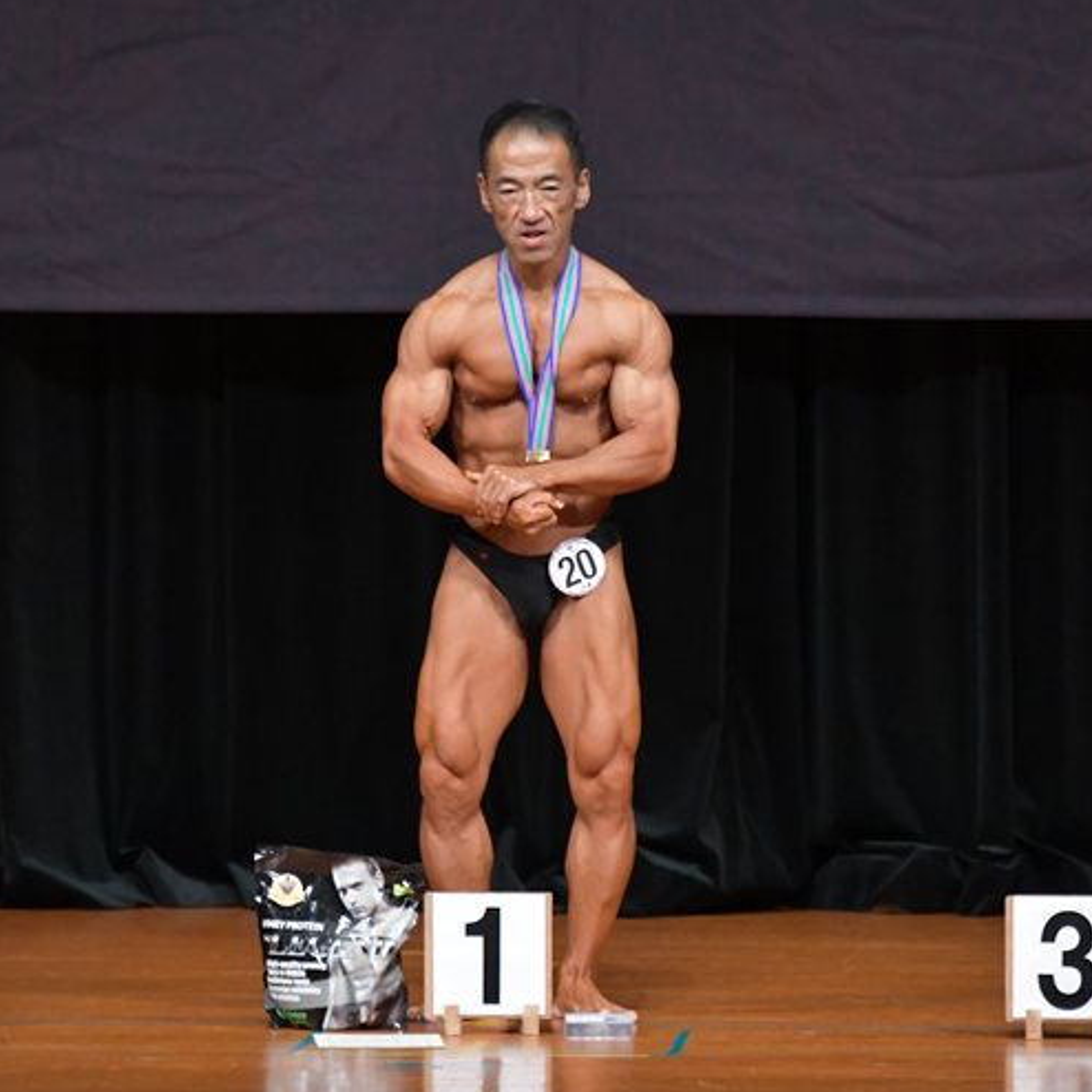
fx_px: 14276
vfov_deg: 4.4
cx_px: 589
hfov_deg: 4.4
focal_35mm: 400
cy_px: 535
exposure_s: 1/400
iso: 4000
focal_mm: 200
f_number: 5.6
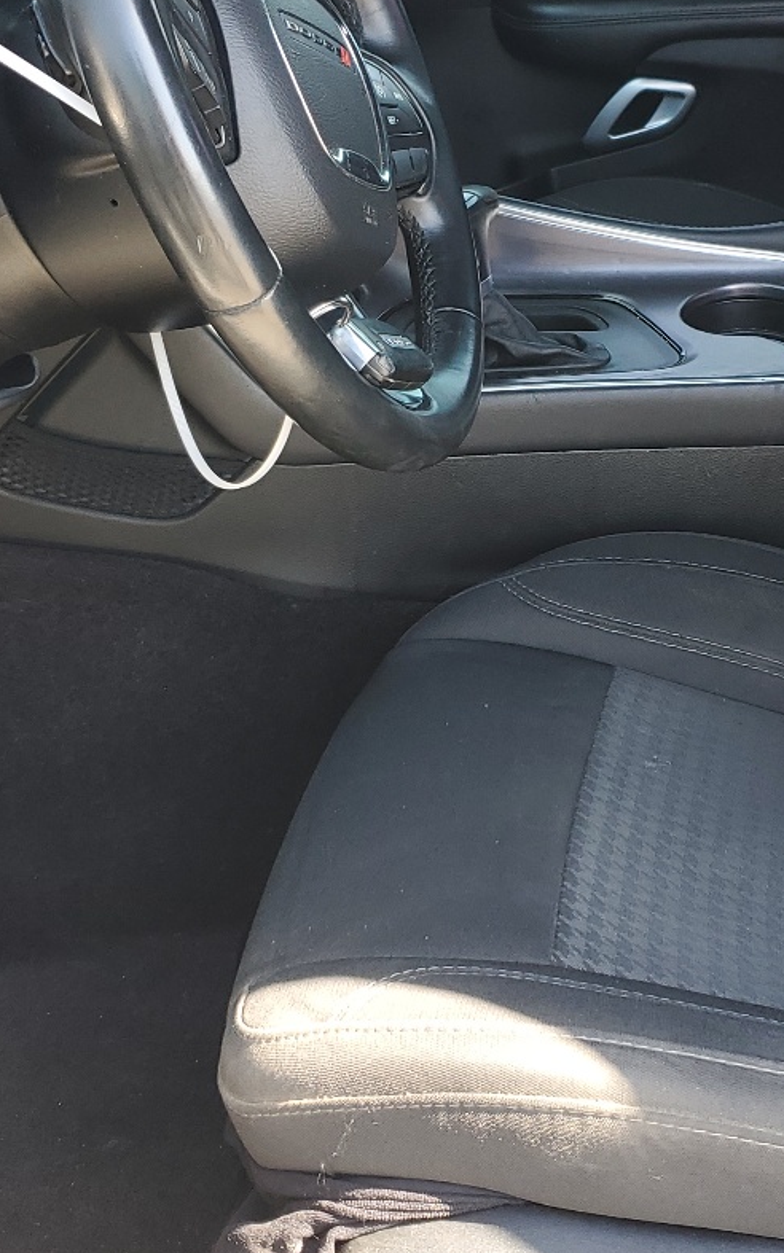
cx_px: 526
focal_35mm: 56
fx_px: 1914
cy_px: 548
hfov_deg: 23.0
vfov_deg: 36.2
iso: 50
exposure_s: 1/128
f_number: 1.5
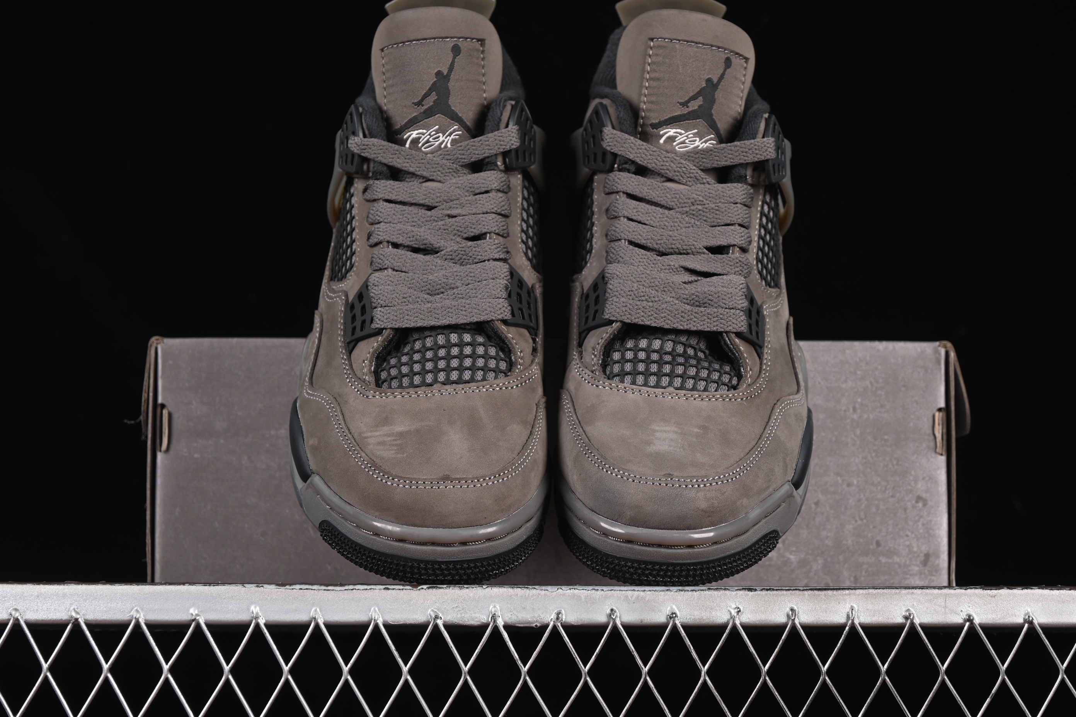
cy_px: 358
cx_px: 538
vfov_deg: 18.2
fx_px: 2241
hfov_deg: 27.0
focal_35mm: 75
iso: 160
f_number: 6.3
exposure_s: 1/60
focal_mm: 50
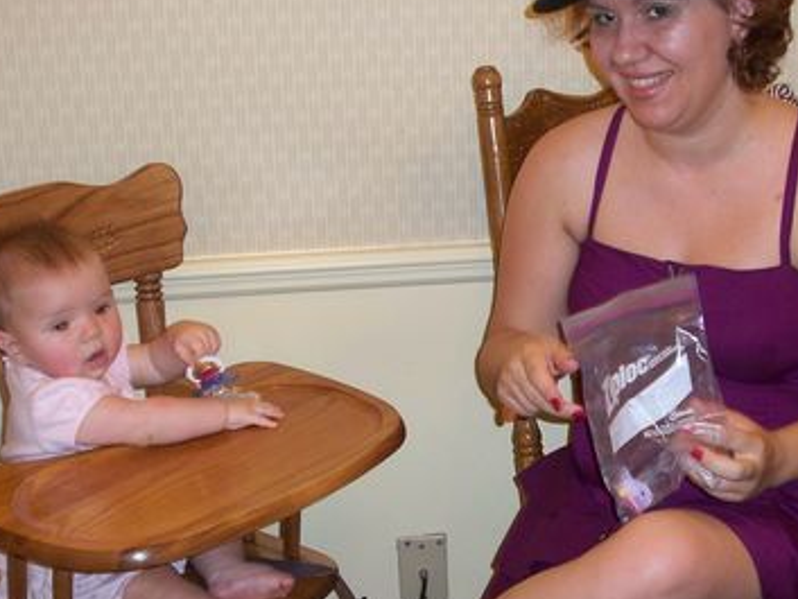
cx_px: 581
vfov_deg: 21.9
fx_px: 1545
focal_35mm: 67
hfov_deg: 28.6
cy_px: 362
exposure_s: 1/30
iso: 200
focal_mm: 7.9
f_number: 3.4
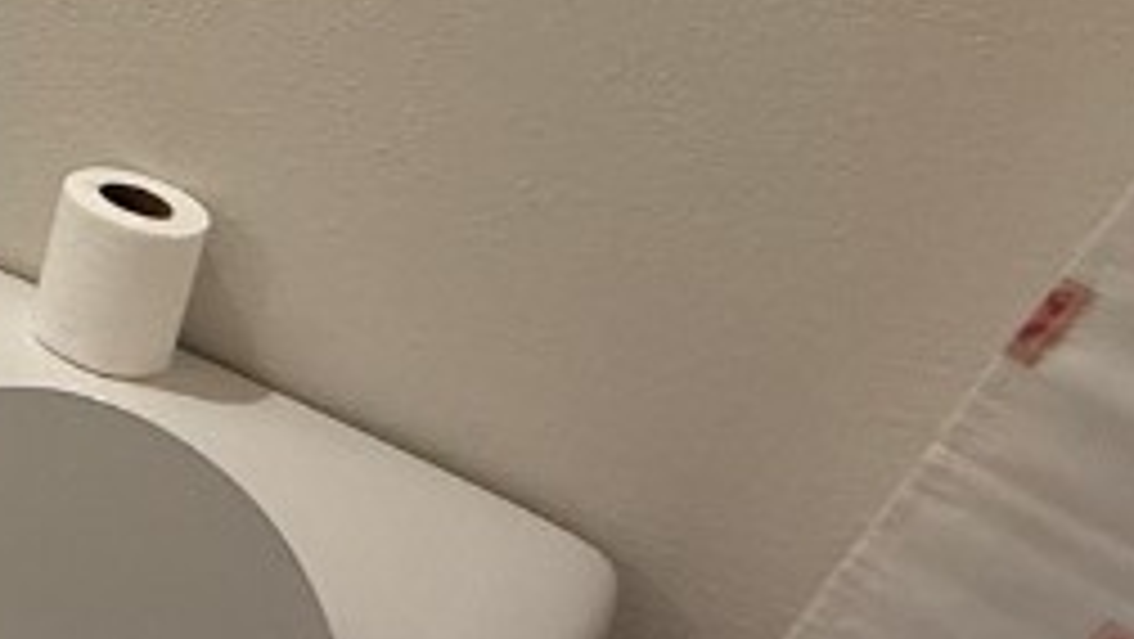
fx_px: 1865
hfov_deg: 21.4
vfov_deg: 18.5
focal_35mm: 62
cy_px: -112
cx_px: -932
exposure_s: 1/60
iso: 200
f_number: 2.2
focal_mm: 2.22
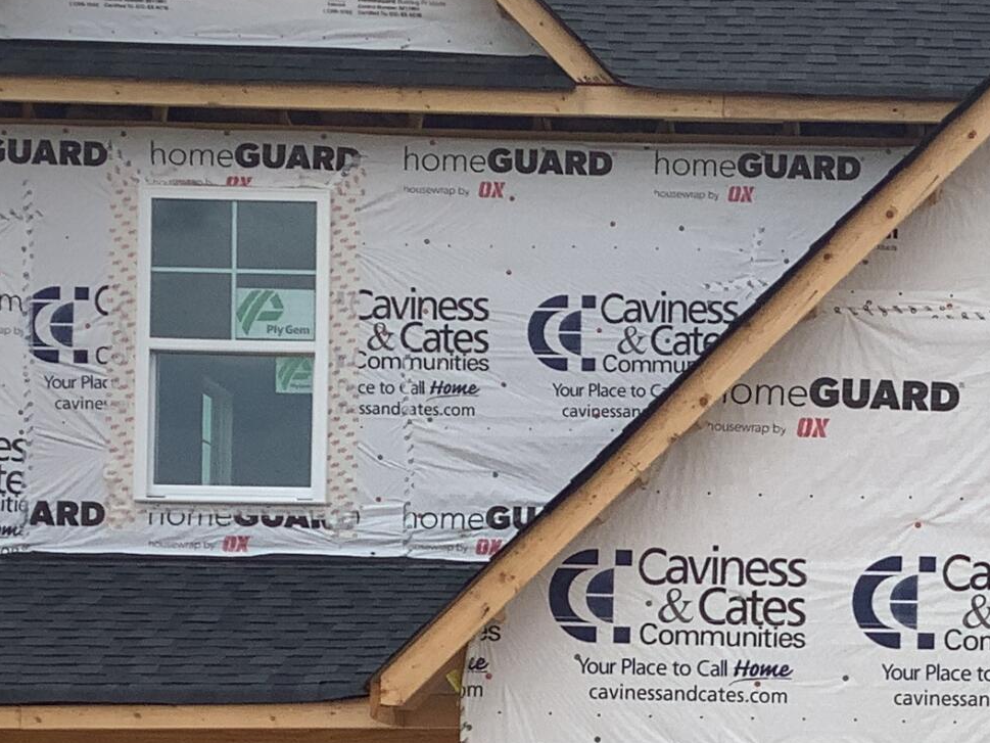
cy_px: 728
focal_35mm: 96
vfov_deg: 15.2
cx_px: 925
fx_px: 2746
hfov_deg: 20.0
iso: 25
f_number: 2.4
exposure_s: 1/916
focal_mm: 3.3
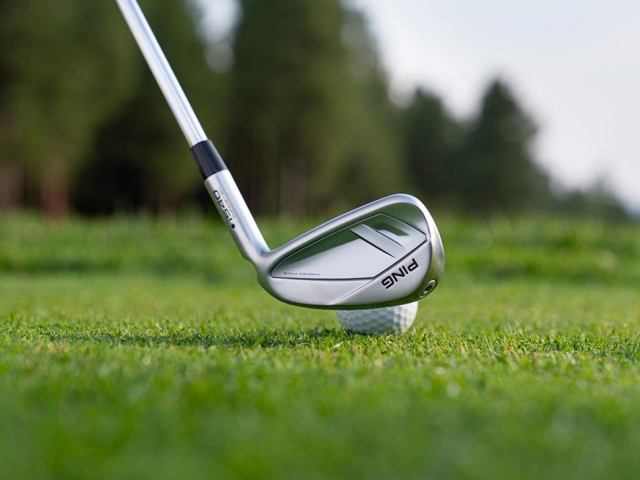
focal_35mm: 76
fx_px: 1405
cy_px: 240
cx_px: 342
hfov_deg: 25.6
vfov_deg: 19.4
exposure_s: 1/200
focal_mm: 70
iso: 100
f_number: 5
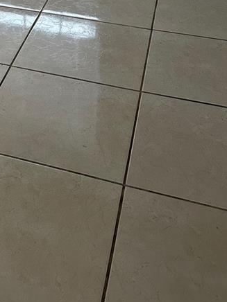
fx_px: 577
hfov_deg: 20.6
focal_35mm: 66
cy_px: -99
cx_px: -54
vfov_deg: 25.1
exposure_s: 1/60
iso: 250
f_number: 1.78
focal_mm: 6.86
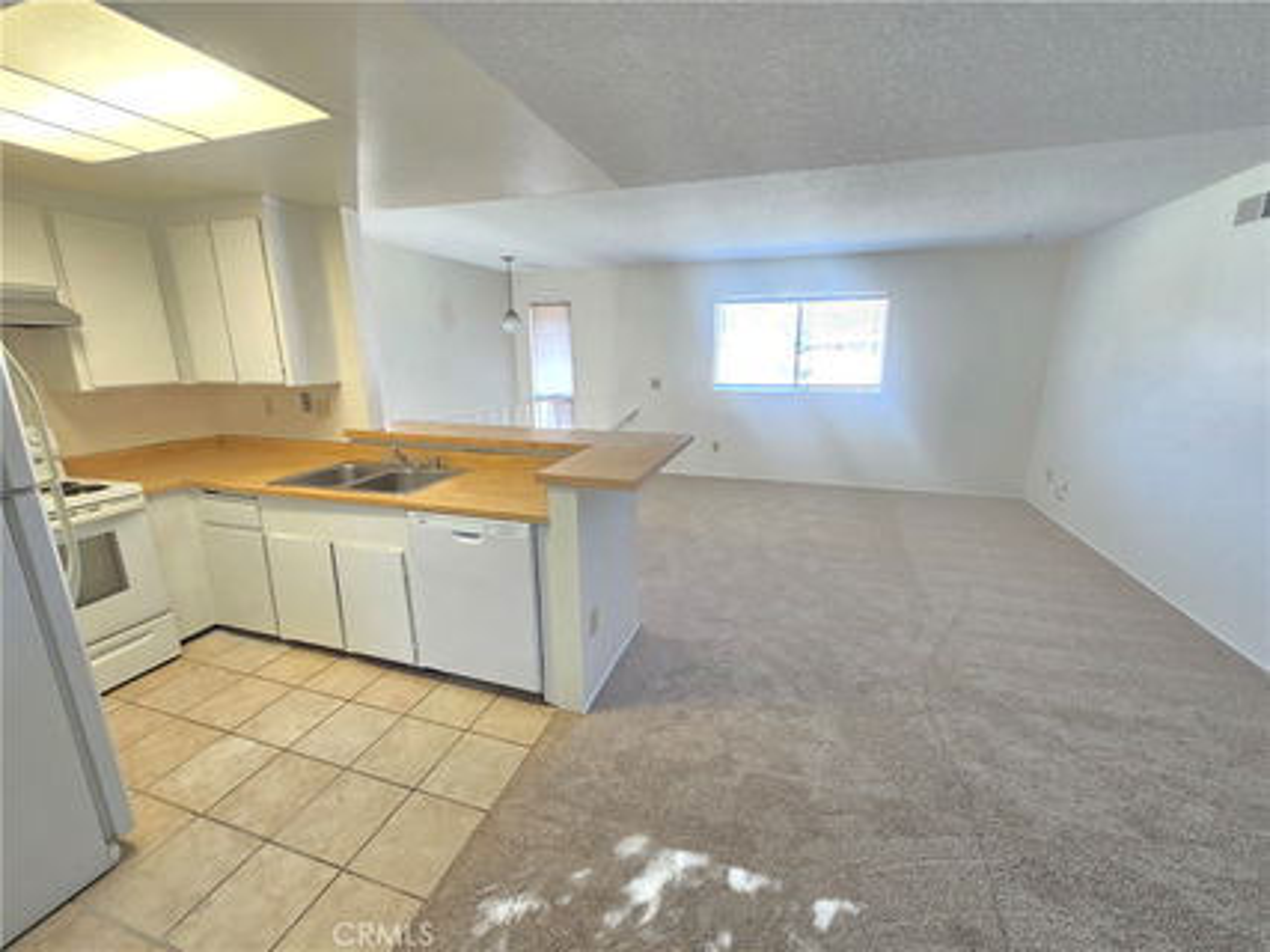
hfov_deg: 106.2
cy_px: 476
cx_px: 635
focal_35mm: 13
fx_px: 477
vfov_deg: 89.9
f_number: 2.2
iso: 160
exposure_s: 1/60
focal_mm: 2.2
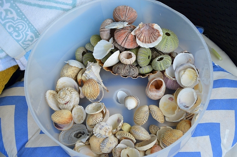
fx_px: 493
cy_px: 78
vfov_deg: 18.1
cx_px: 118
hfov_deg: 27.0
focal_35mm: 75
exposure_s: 1/125
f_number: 5.6
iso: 220
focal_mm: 50
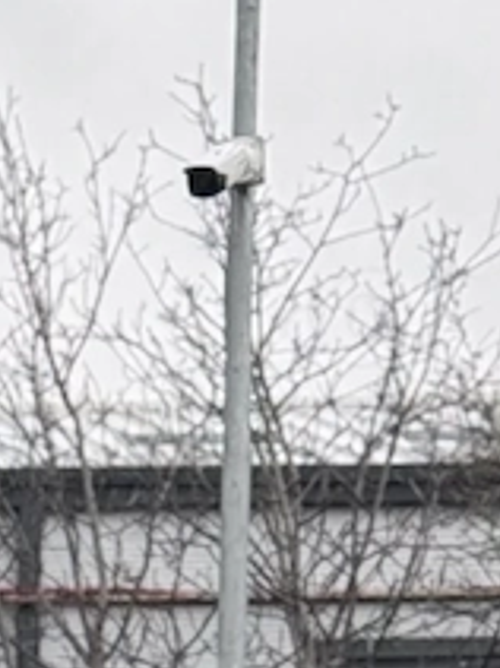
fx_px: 5841
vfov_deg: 6.3
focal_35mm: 303
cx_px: -1041
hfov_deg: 4.7
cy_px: 1501
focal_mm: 6.76
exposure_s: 1/205
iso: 64
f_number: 1.78
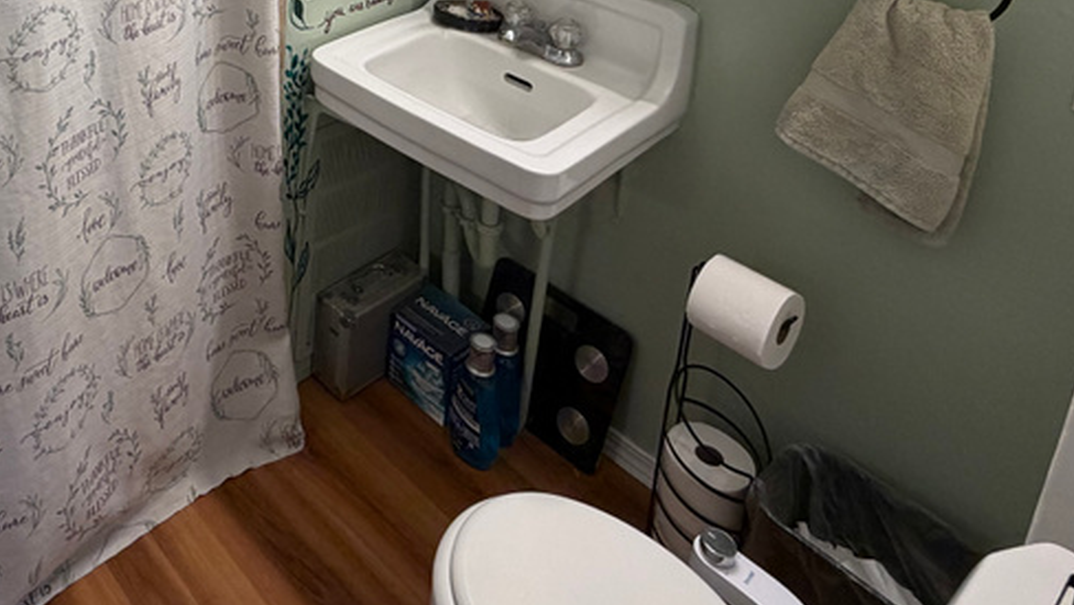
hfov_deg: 55.4
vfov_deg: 30.8
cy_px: -128
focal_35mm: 32
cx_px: 172
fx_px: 912
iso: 125
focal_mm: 2.22
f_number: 2.2
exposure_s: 1/120
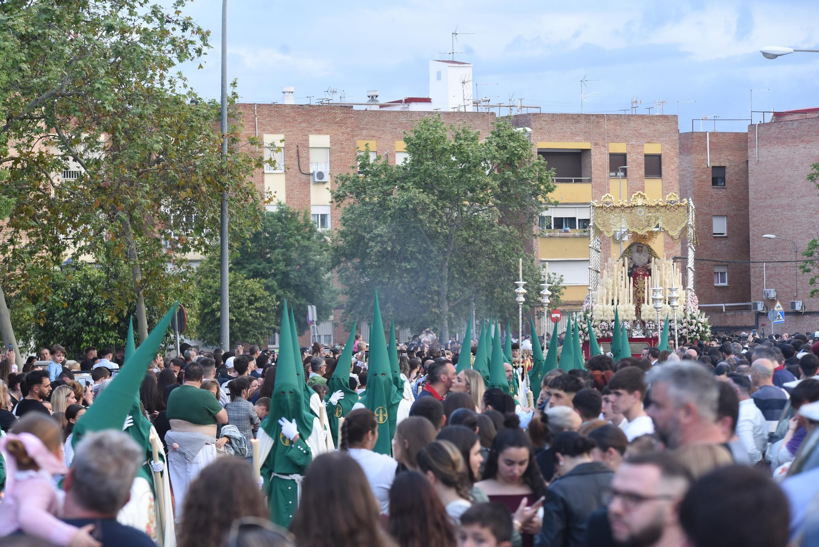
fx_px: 2958
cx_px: 410
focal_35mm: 130
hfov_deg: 15.8
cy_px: 274
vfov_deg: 10.6
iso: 640
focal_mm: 130
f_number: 5
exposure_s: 1/100
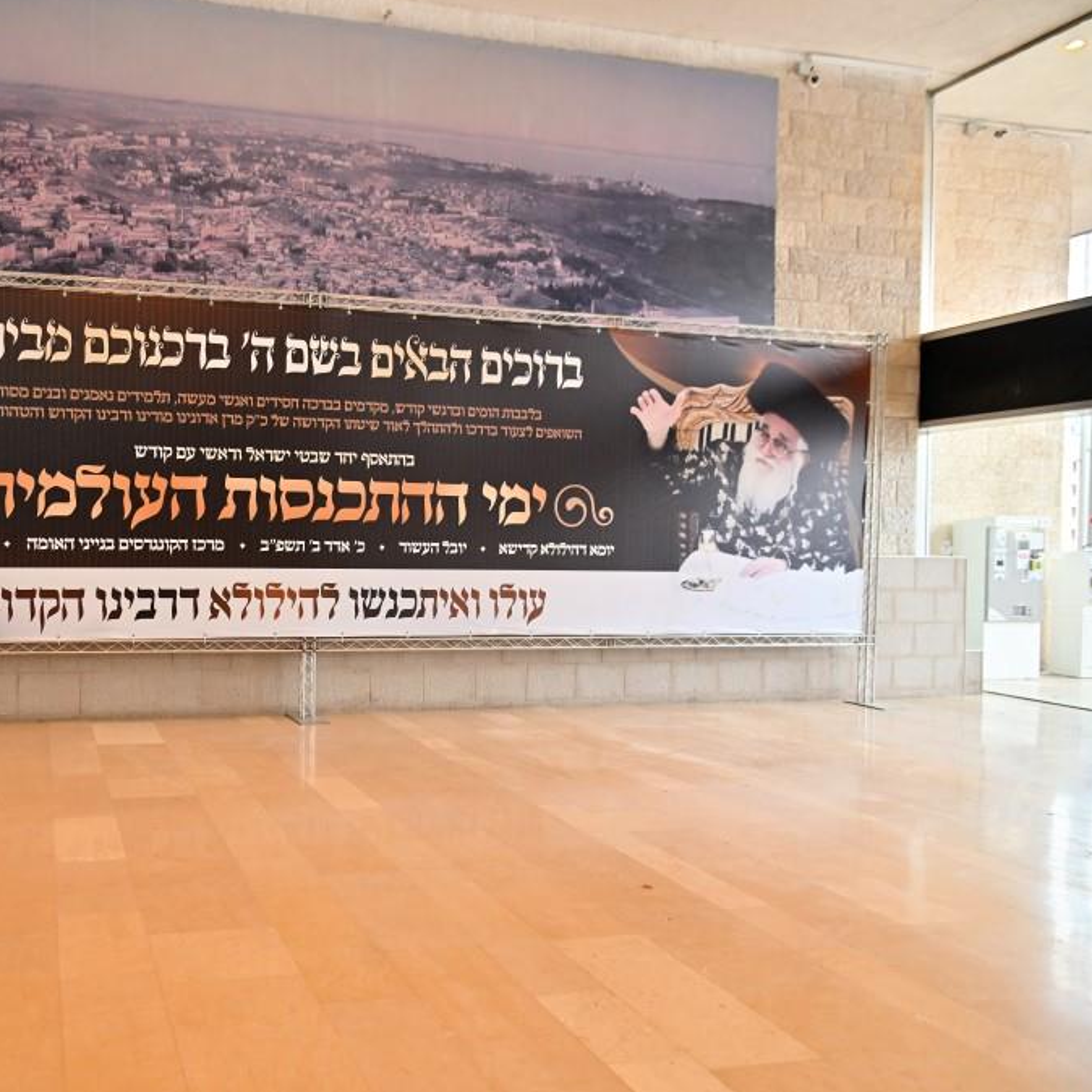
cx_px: 279
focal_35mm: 31
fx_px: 1106
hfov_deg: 50.5
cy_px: 542
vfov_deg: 52.5
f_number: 4
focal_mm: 24
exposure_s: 1/160
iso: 800
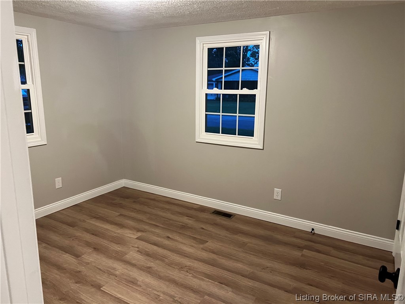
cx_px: 202
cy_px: 152
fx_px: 304
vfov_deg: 53.1
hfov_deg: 67.3
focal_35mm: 26
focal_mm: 5.7
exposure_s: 1/60
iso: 400
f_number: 1.5
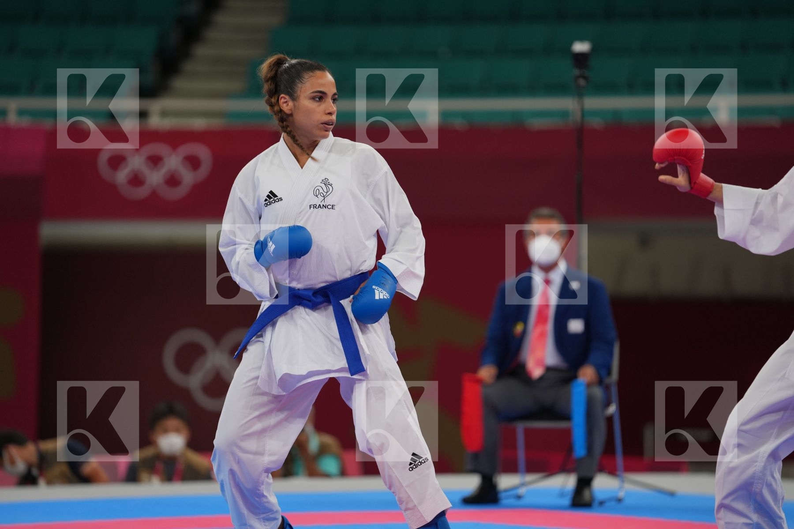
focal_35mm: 200
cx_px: 397
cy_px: 264
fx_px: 4411
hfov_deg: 10.3
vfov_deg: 6.9
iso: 500
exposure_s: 1/1000
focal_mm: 200
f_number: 2.8
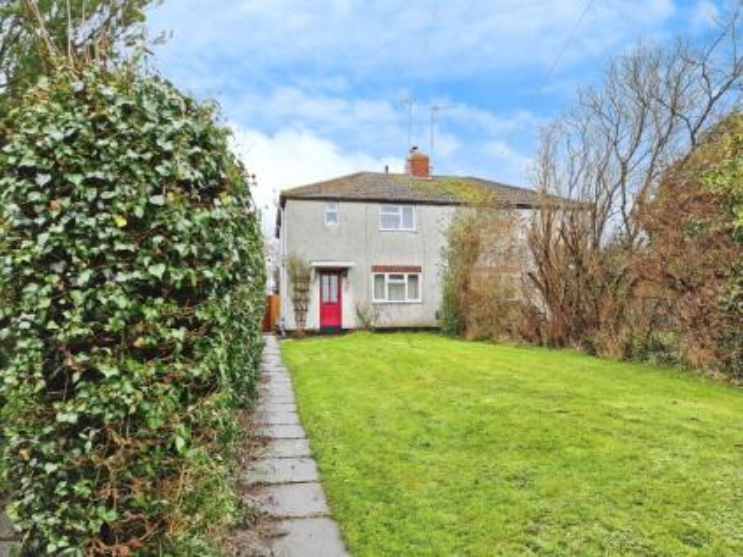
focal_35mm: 23
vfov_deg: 58.9
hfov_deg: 73.9
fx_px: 494
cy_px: 278
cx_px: 372
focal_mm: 6.4
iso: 50
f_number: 1.8
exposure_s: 1/311
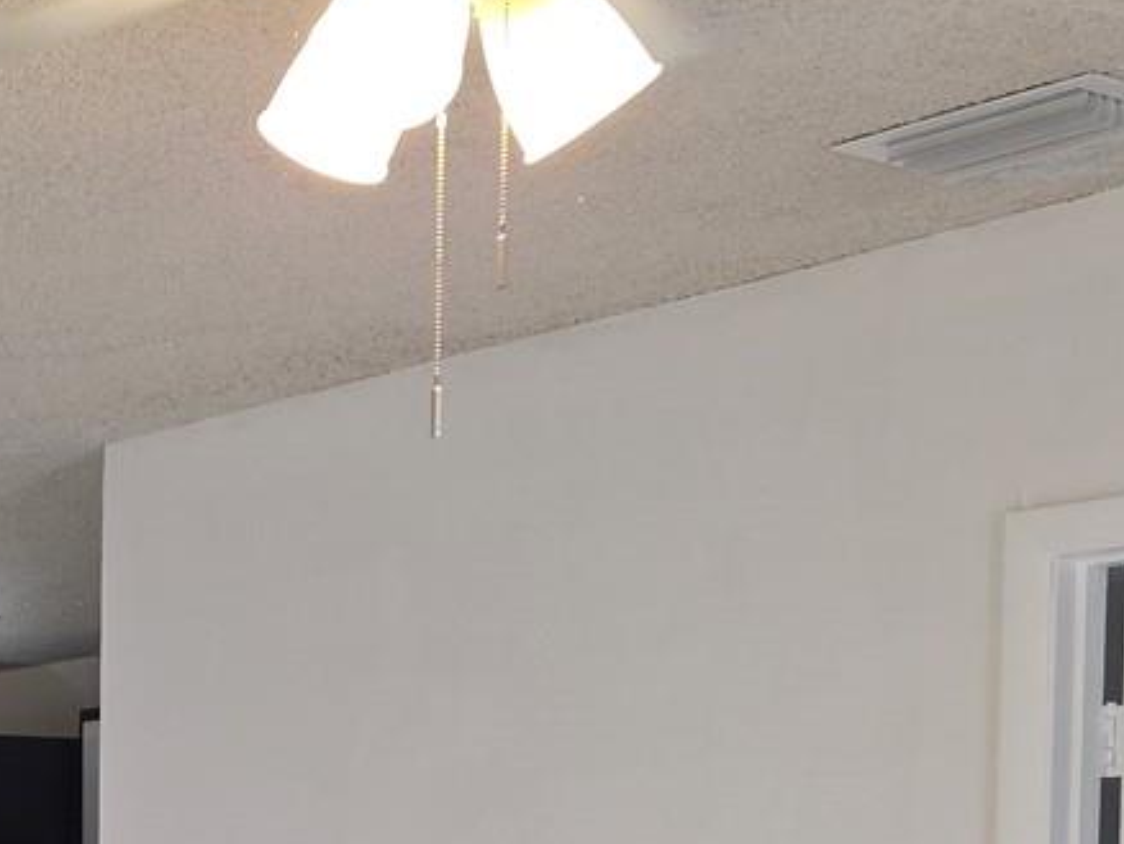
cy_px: 1095
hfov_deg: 21.2
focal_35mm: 84
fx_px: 2729
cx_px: -328
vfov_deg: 16.6
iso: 80
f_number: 1.7
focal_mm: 6.25
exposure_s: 1/120
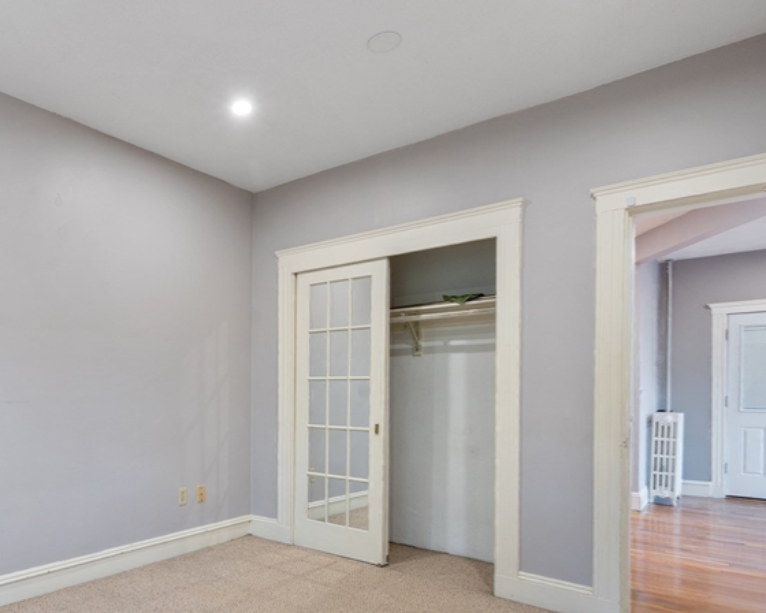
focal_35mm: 24
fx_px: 544
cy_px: 395
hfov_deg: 66.5
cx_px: 204
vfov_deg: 57.8
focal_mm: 14
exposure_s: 1/5
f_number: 8
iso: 320
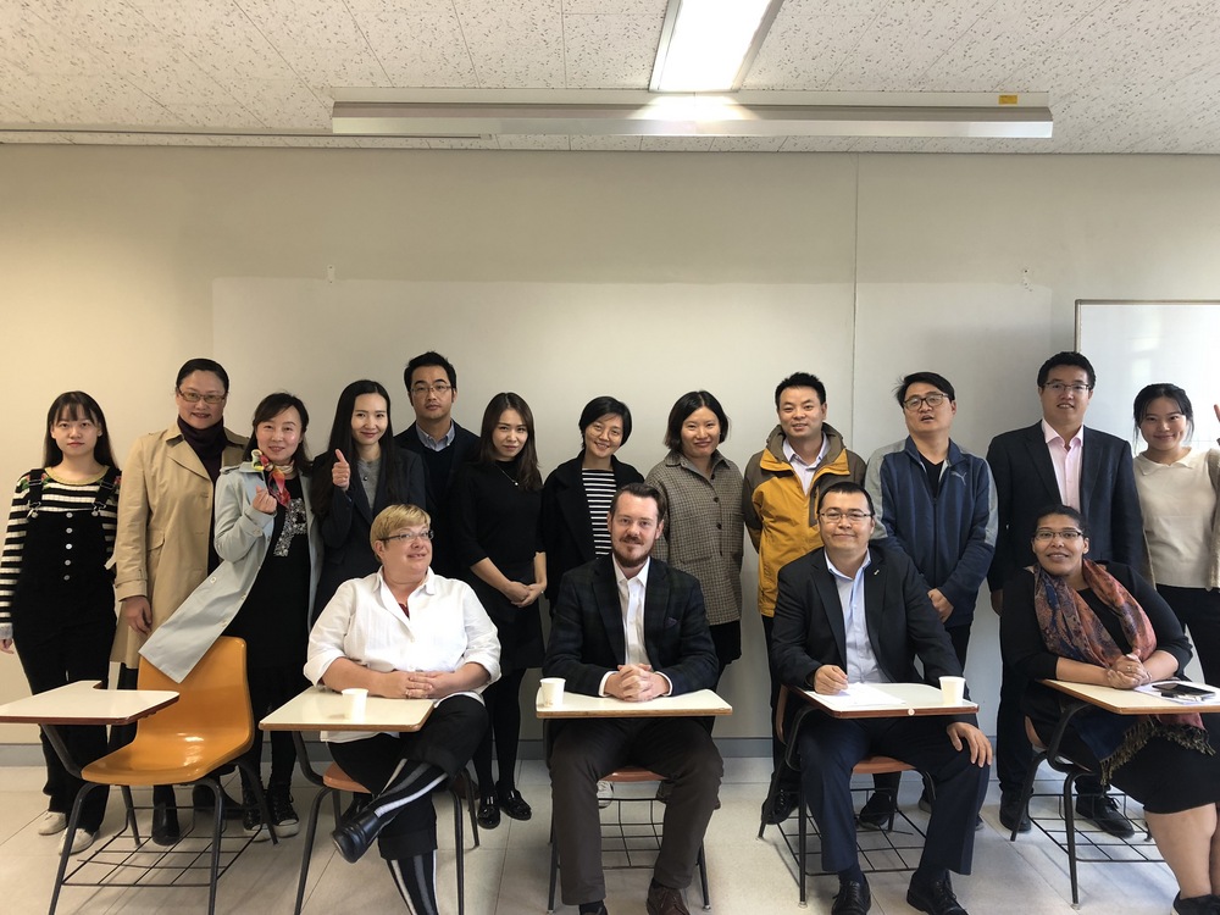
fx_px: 987
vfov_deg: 49.7
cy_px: 458
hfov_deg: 63.4
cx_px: 610
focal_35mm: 28
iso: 40
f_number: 1.8
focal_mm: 3.99
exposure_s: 1/20
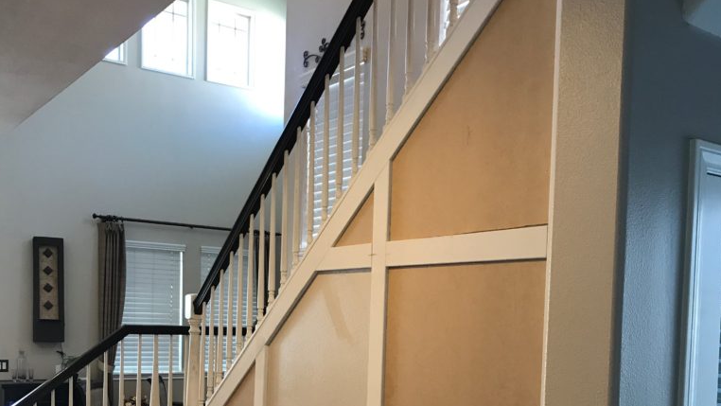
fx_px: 784
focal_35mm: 41
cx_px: 362
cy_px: 360
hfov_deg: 49.4
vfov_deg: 28.0
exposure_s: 1/15
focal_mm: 3.99
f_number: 1.8
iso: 40
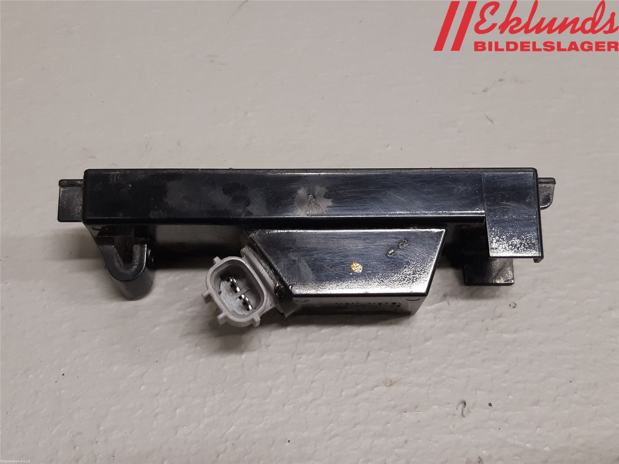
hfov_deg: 67.3
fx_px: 465
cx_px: 310
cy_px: 232
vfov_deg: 53.1
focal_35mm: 26
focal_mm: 3.93
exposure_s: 1/50
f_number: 1.7
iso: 125
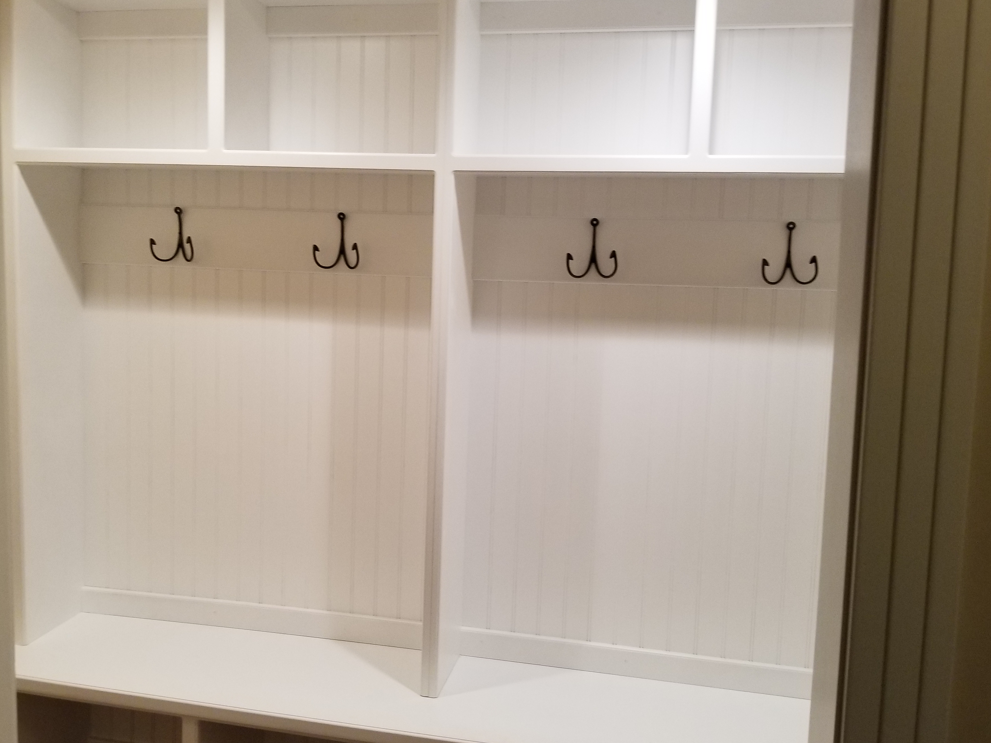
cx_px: 504
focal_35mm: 30
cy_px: 402
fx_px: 859
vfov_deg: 46.8
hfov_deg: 60.0
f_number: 1.7
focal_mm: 4.25
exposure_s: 1/60
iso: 200
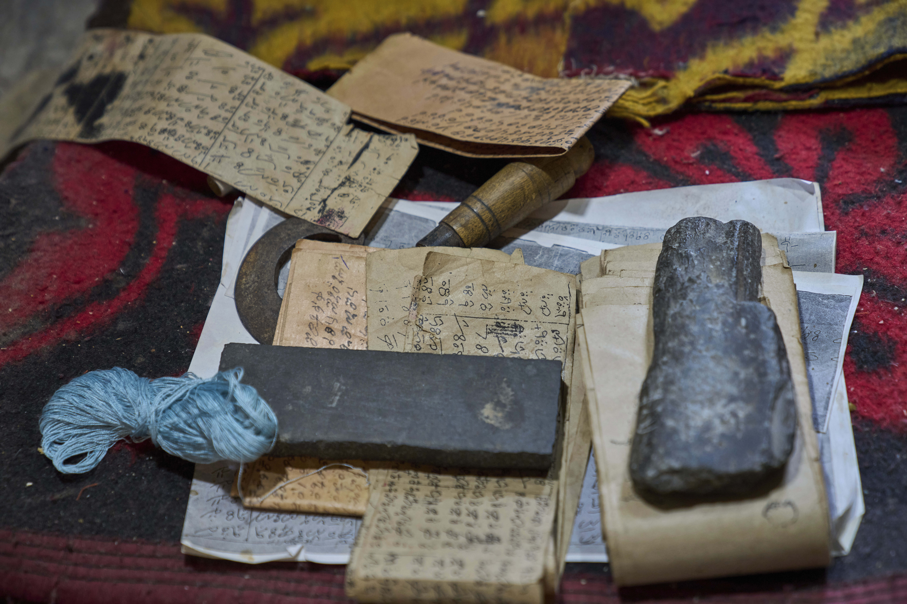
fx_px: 1763
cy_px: 302
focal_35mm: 70
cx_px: 454
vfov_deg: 19.5
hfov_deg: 28.8
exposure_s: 1/160
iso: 400
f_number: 3.2
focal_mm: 70
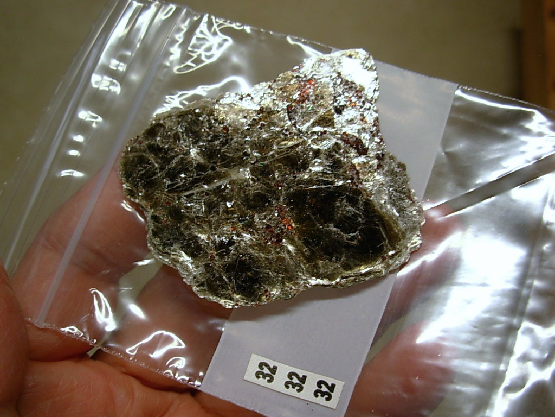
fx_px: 609
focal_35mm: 38
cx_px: 278
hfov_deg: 49.0
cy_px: 208
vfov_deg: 37.7
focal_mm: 6.3
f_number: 2.9
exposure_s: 1/30.2
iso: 50
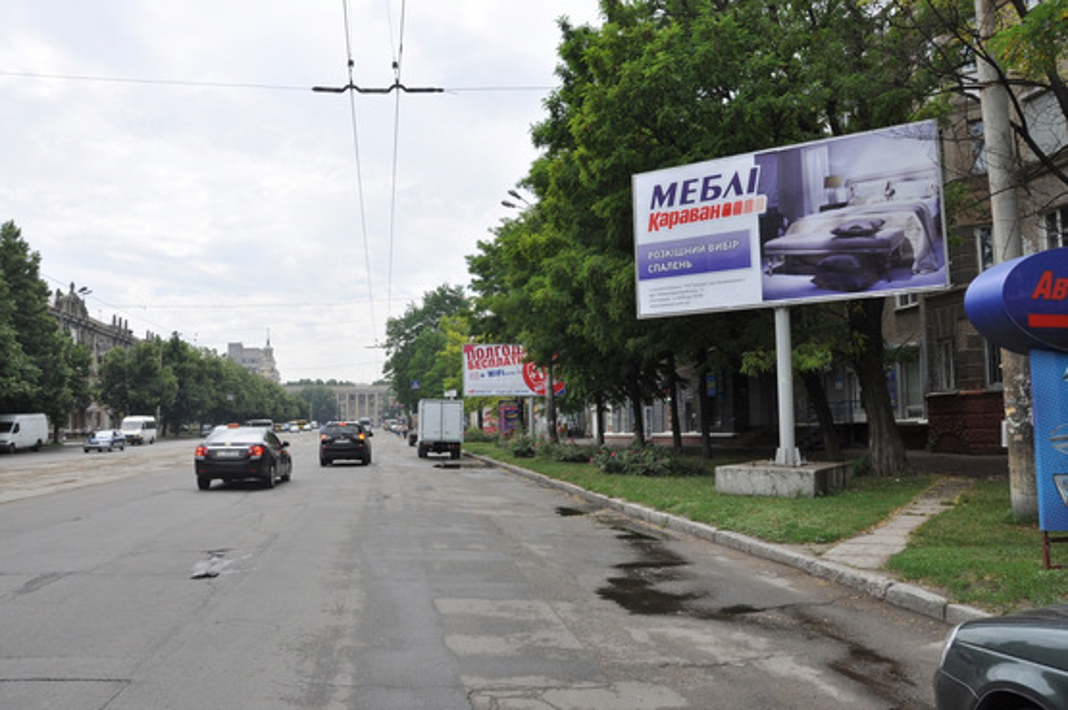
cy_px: 355
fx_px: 800
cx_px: 534
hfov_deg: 67.4
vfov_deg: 47.8
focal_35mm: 27
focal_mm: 18
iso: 200
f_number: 13
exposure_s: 1/160
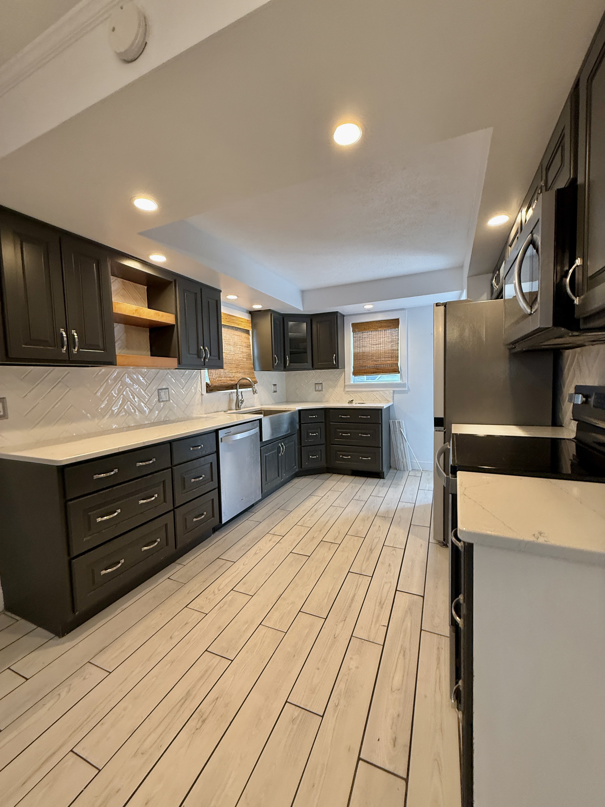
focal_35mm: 14
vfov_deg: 102.1
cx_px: 302
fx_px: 326
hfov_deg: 85.7
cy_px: 404
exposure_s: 1/120
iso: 200
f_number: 2.2
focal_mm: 2.22
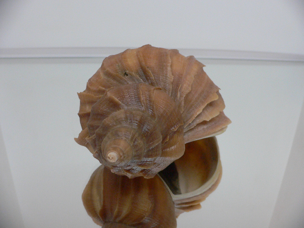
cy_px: 114
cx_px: 152
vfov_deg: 40.7
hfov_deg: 52.6
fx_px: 307
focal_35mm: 35
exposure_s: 1/50
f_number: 2.8
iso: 200
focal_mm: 4.6
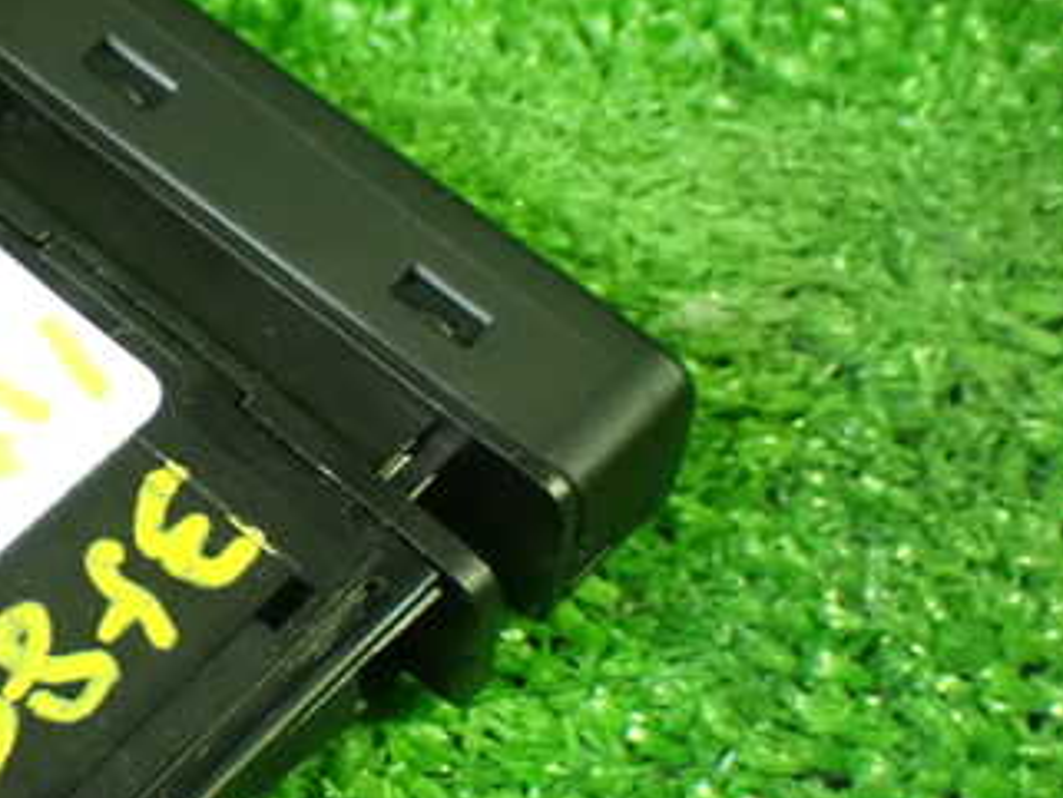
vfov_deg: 14.6
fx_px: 3103
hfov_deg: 19.1
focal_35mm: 101
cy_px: 526
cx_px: 89
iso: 1600
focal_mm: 9.65
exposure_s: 1/30
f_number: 3.3
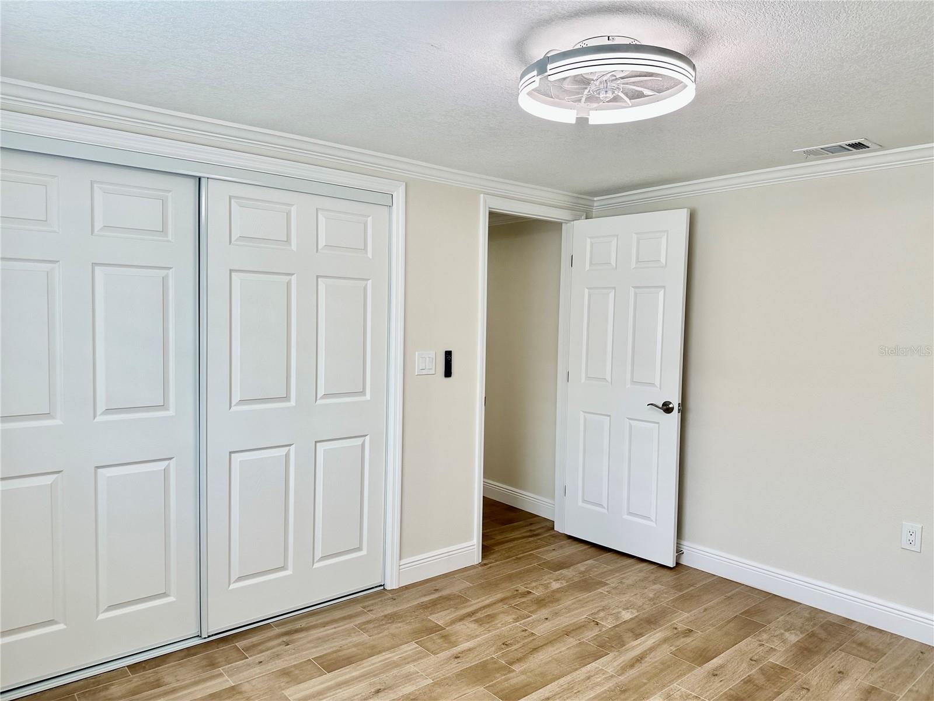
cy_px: 350
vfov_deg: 56.8
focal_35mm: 24
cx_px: 467
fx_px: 648
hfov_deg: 71.6
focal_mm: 6.86
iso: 100
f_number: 1.78
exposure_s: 1/136
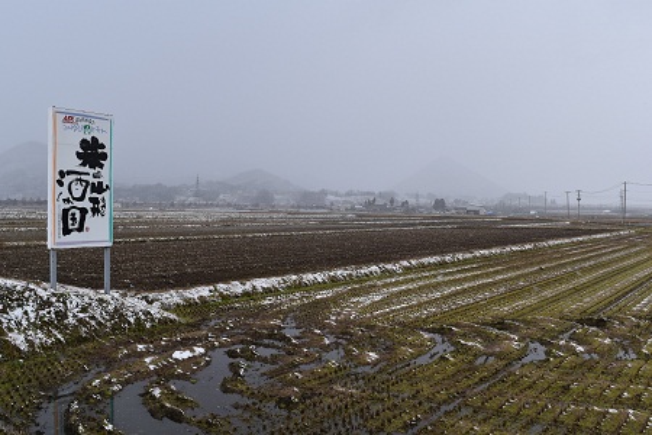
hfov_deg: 57.2
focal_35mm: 33
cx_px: 326
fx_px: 598
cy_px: 218
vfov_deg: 40.0
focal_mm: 22
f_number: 9
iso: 200
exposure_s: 1/320
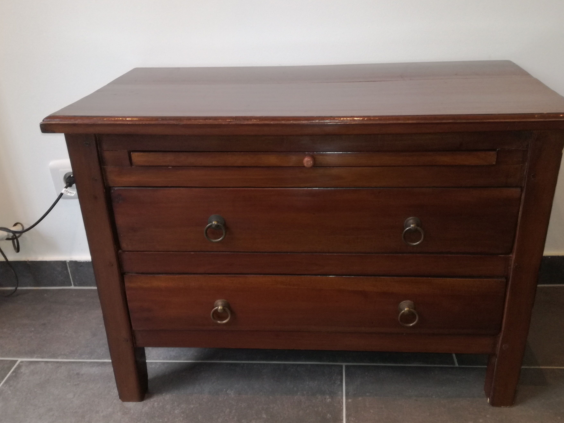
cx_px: 298
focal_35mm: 32
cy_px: 208
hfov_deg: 56.8
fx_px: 521
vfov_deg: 44.2
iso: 160
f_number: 2
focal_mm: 3.79
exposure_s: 1/33.3
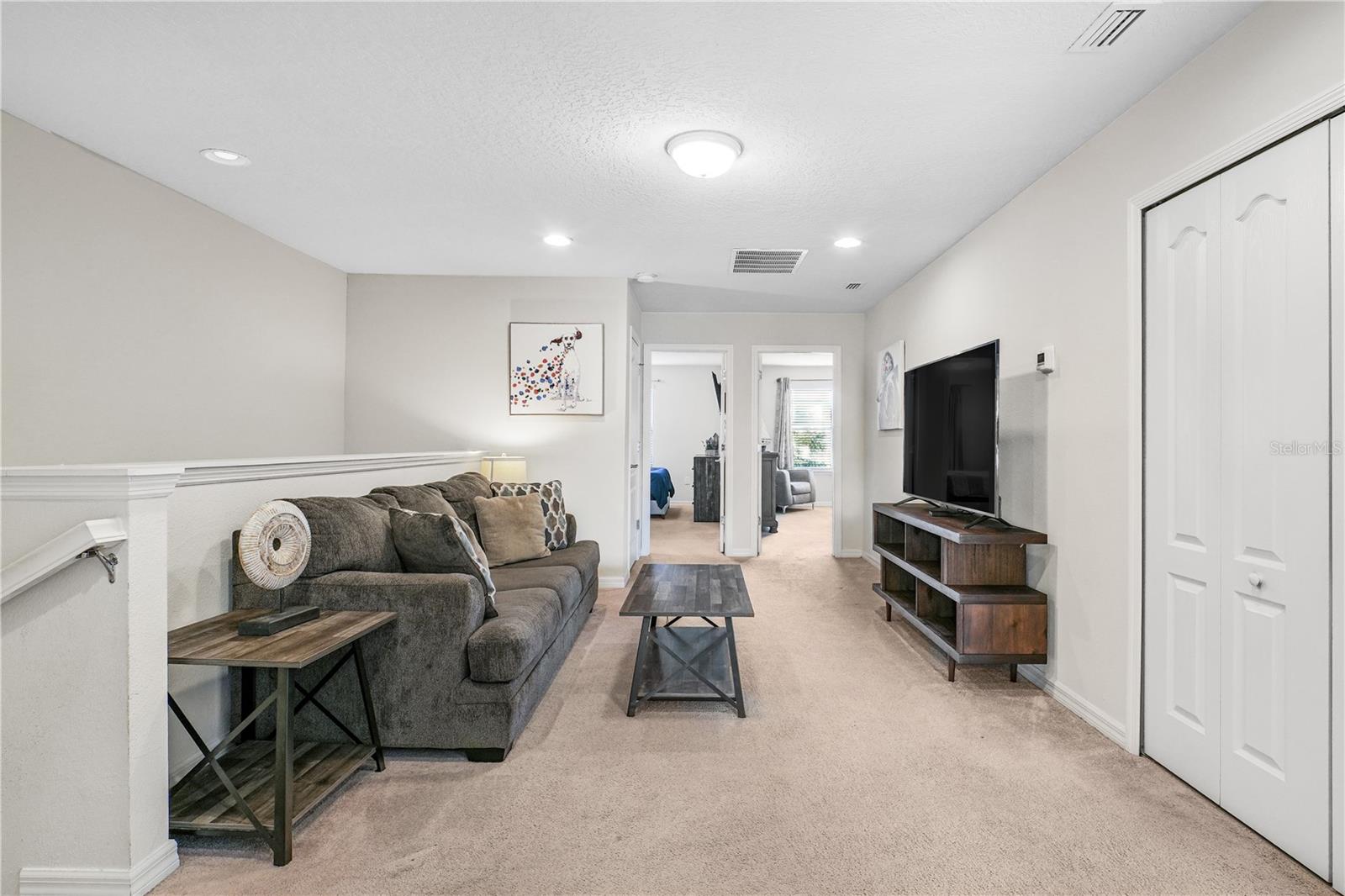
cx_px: 672
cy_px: 448
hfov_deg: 95.0
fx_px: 616
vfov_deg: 72.0
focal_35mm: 16
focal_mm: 11
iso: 200
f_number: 8
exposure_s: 1/2
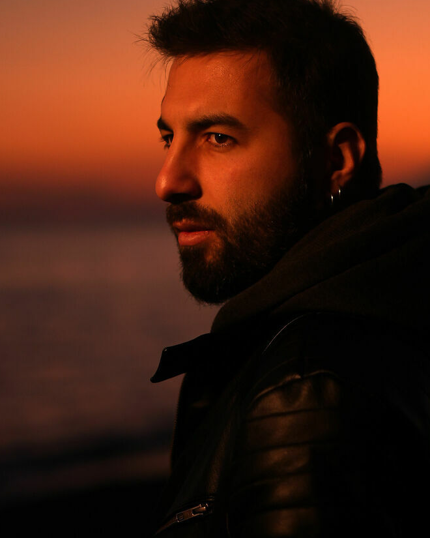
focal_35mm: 109
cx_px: 261
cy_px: 350
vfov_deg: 17.6
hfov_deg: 14.1
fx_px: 1734
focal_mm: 50
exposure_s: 1/80
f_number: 1.8
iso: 100
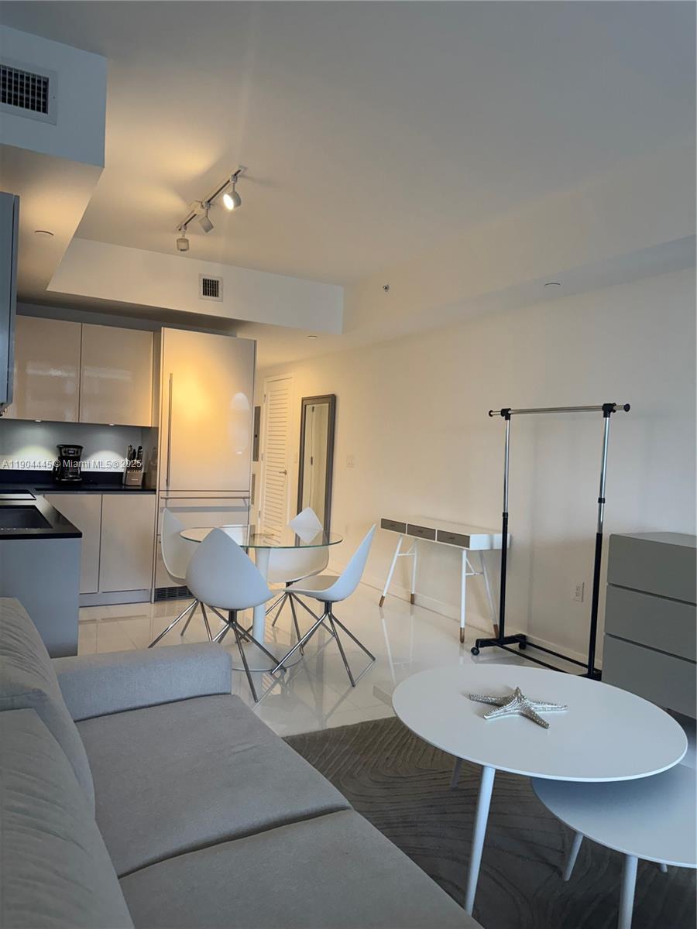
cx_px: 348
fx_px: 644
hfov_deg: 56.8
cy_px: 464
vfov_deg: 71.6
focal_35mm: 24
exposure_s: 1/120
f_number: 1.78
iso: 200
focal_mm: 6.76
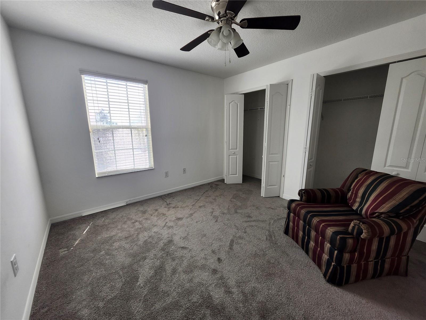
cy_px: 160
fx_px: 160
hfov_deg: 106.2
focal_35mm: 13
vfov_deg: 89.9
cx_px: 213
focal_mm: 1.74
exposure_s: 1/120
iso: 80
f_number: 2.2
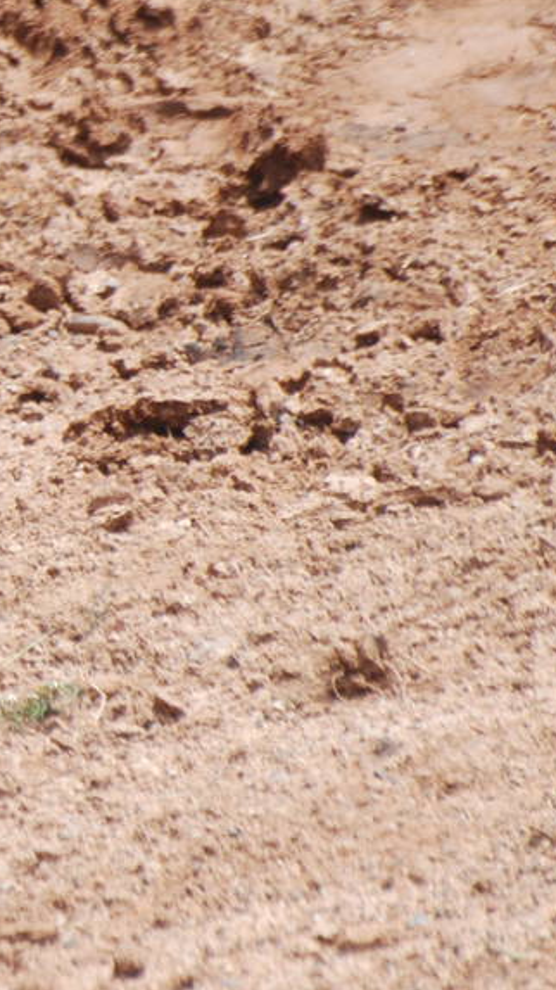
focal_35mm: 1318
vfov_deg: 1.6
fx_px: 34570
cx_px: -691
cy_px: 215
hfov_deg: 0.9
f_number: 5.6
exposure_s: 1/500
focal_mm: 300
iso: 280
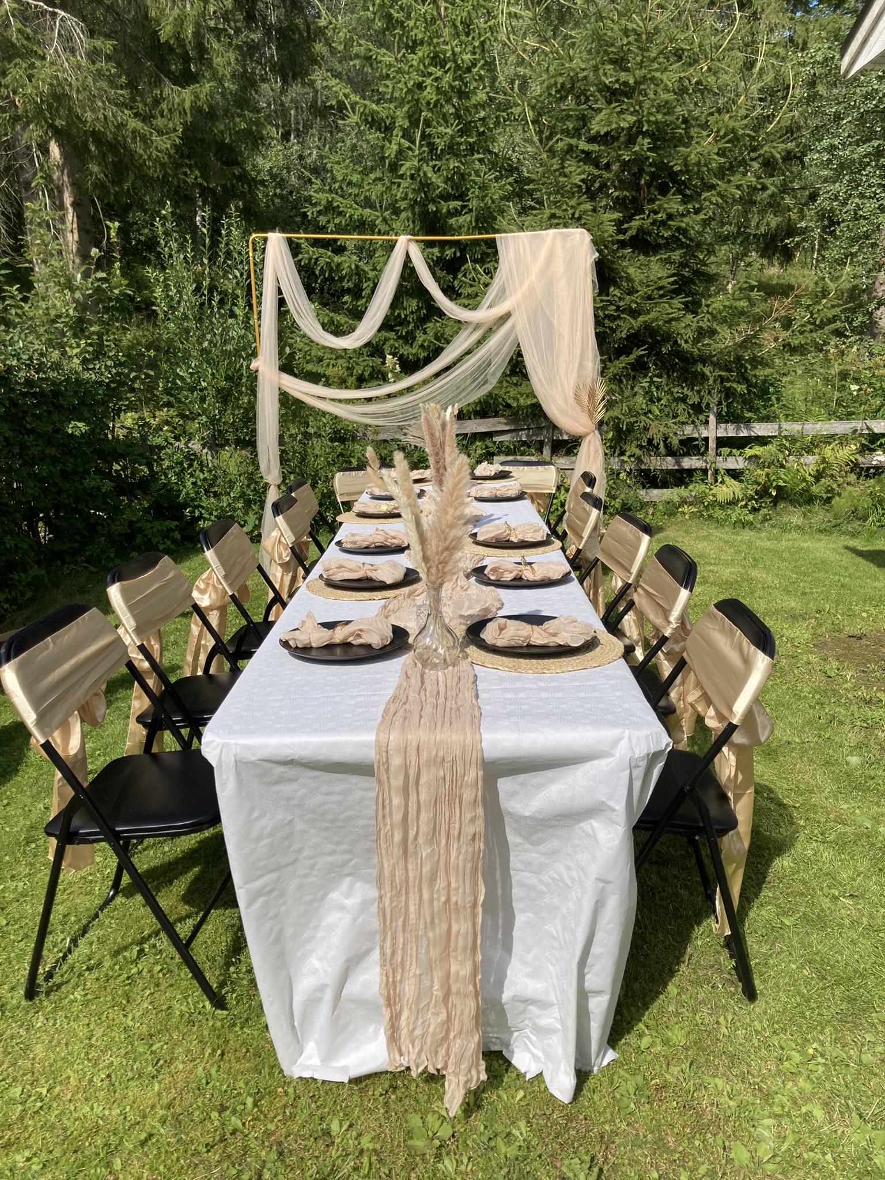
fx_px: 954
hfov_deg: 49.7
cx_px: 442
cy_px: 590
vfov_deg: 63.4
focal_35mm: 28
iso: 20
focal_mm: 3.99
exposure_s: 1/3040
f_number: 1.8
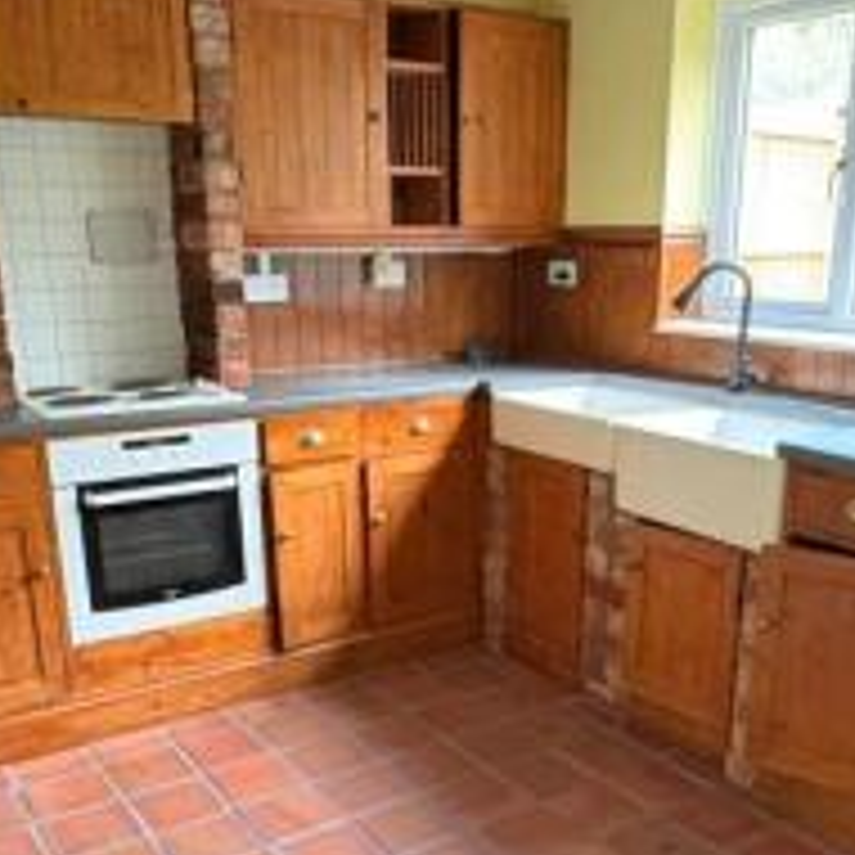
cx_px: 479
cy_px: 578
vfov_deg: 43.2
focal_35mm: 38
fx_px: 1062
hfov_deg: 43.8
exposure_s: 1/60
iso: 800
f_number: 2.2
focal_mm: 2.22
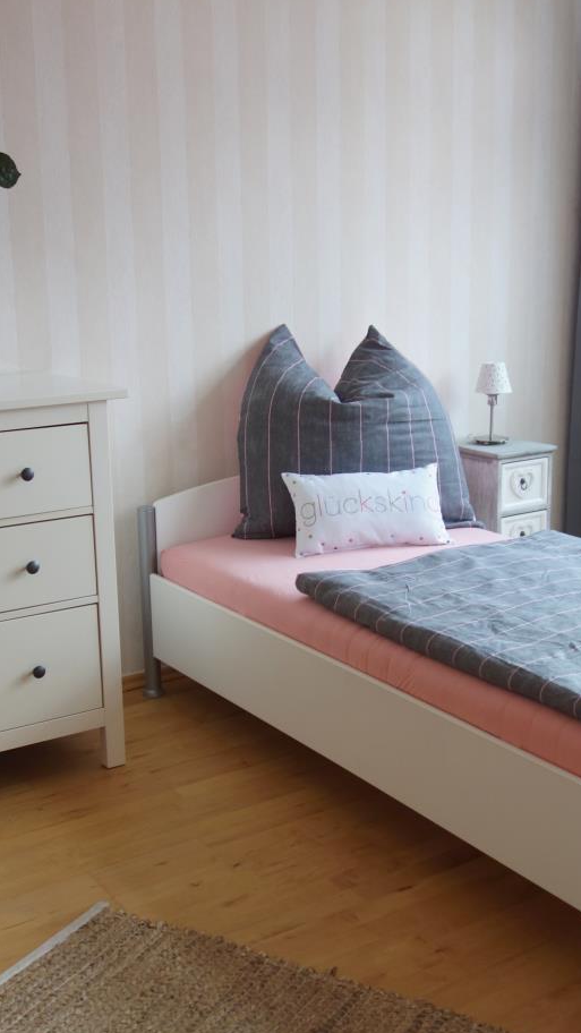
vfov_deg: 45.5
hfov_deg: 26.5
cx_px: 319
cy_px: 516
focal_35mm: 45
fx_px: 1232
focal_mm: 10.4
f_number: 1.8
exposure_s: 1/30
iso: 125
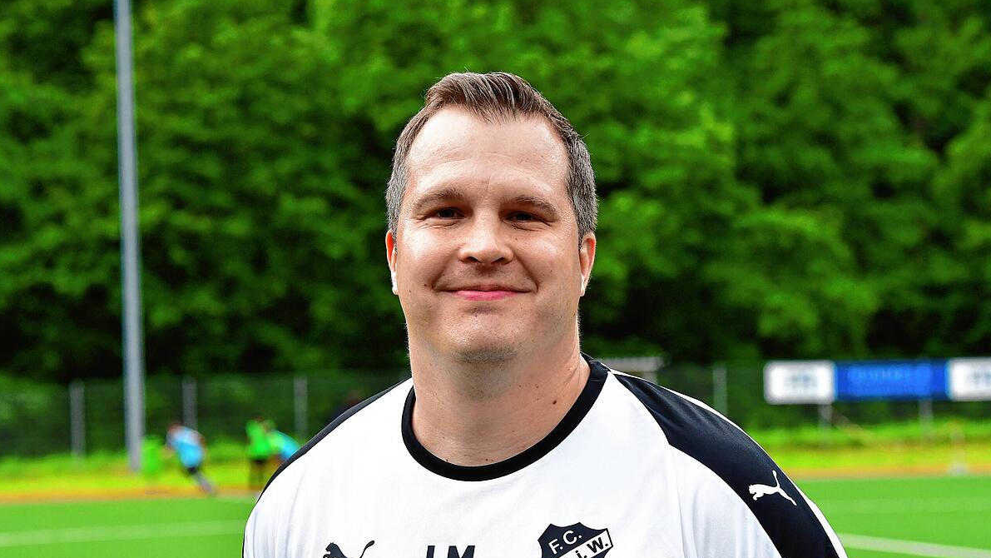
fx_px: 3535
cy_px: 330
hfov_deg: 16.0
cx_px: 498
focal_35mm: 135
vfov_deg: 9.0
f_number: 6.3
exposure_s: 1/500
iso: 1000
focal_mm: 85
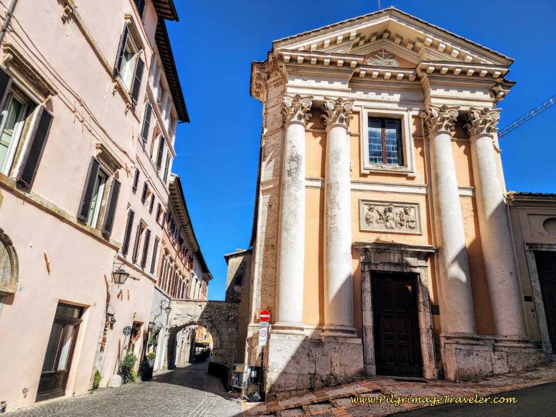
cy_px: 208
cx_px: 278
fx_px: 369
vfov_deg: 58.9
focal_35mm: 23
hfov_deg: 73.9
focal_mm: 6.4
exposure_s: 1/1321
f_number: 1.8
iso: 12
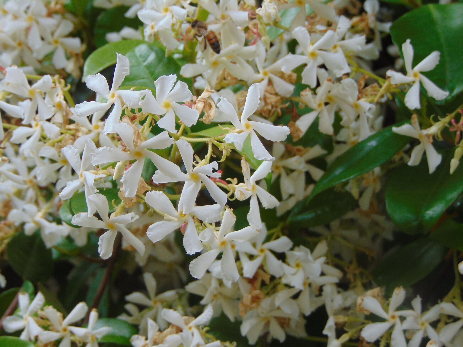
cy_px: 174
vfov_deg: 13.7
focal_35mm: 108
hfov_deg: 18.2
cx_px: 232
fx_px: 1445
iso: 80
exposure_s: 1/320
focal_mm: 19.4
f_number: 3.9
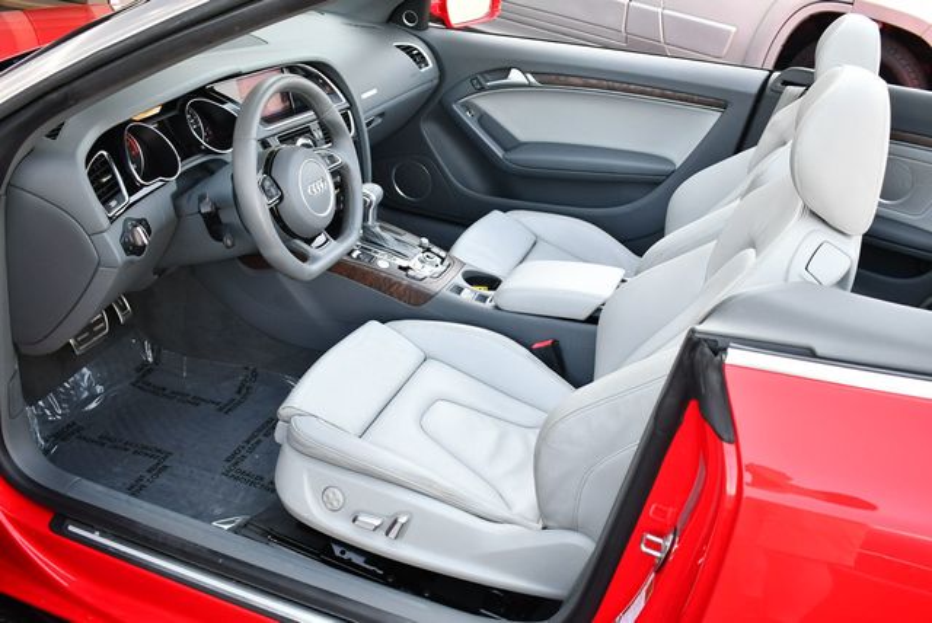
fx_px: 933
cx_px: 466
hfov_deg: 53.1
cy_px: 312
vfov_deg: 36.9
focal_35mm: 36
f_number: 3.5
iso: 500
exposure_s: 1/250
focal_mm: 18
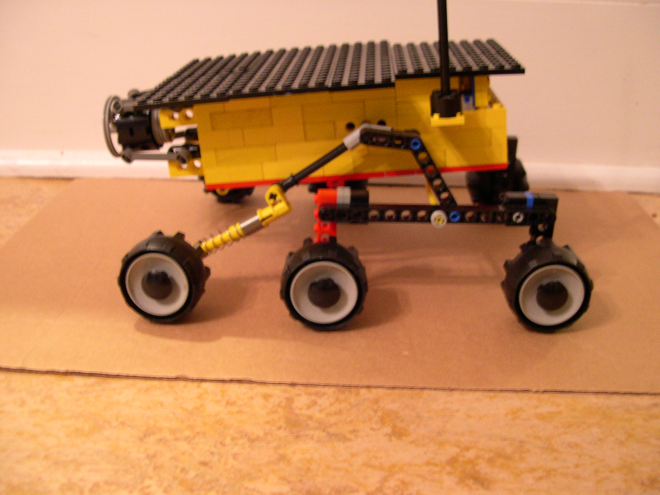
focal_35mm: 38
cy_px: 248
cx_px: 330
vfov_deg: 37.7
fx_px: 725
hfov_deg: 49.0
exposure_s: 1/4.7
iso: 400
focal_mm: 8
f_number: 2.8
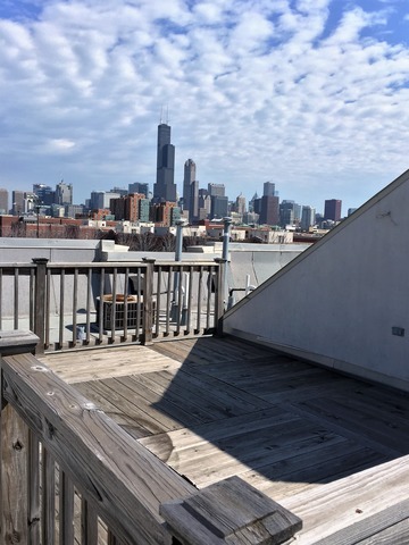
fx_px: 457
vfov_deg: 61.7
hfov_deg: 48.2
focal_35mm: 29
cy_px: 272
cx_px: 204
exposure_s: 1/2825
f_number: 2.2
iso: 32
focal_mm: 4.15
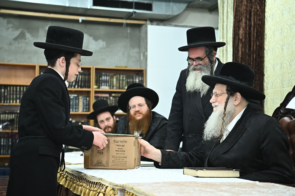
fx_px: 573
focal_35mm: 70
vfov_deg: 19.4
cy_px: 98
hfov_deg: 28.9
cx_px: 148
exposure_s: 1/125
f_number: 4
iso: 1000
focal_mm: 70
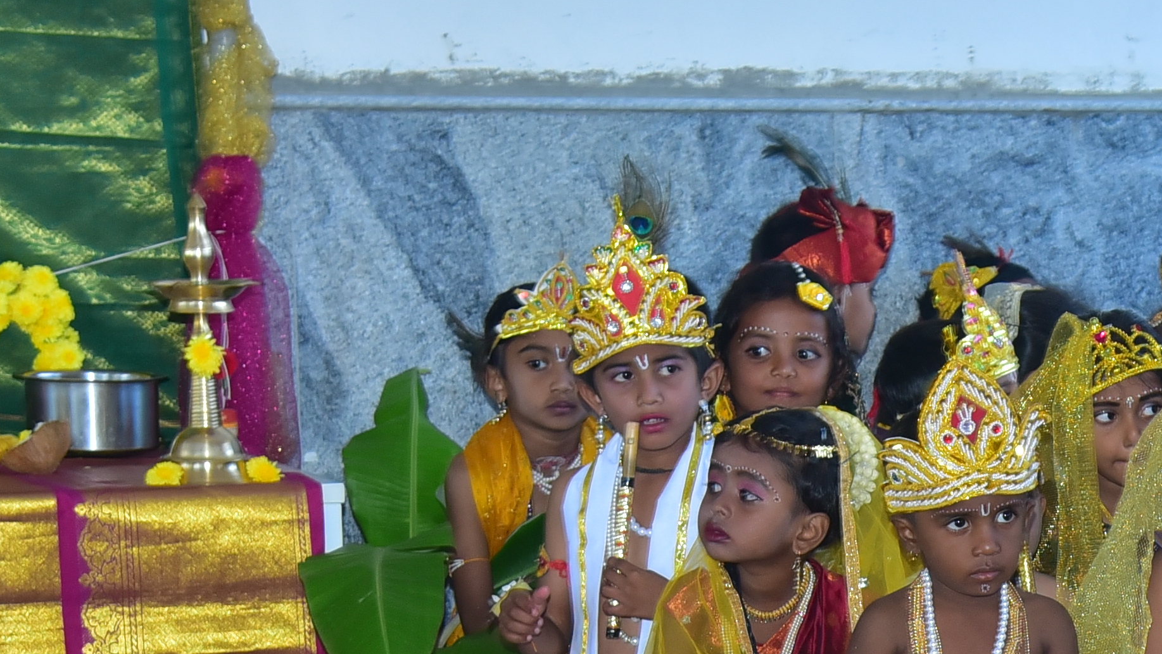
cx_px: 1302
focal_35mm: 158
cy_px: 833
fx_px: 4868
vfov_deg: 7.6
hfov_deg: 13.3
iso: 400
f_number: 5
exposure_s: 1/125
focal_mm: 46
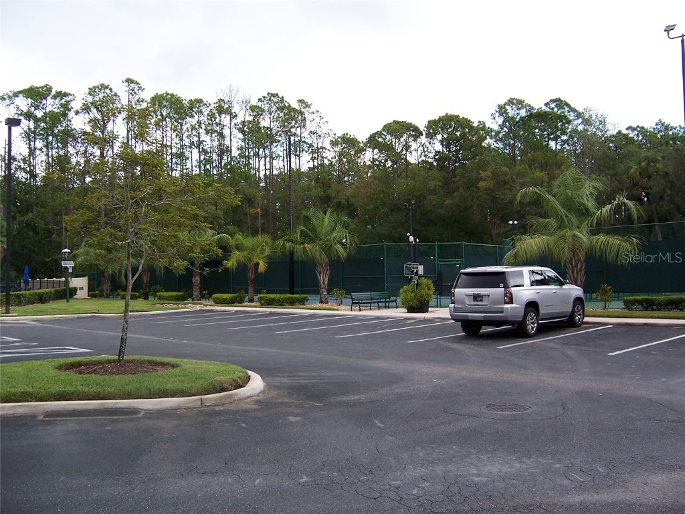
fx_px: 653
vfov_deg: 42.9
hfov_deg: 55.4
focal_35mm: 33
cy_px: 257
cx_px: 342
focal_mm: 5.5
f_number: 3.4
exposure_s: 1/125
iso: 80
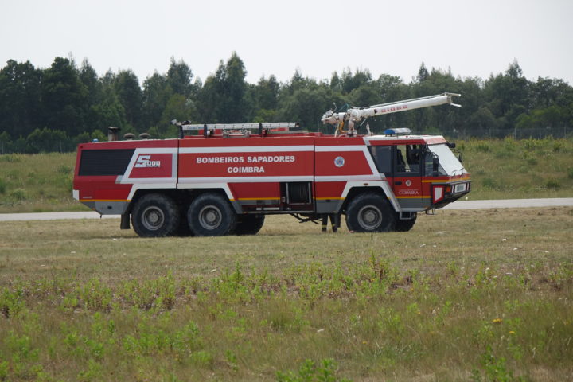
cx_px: 286
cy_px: 191
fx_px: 2833
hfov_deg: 11.5
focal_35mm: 178
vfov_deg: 7.7
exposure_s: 1/800
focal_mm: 65.23
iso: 125
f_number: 4.5
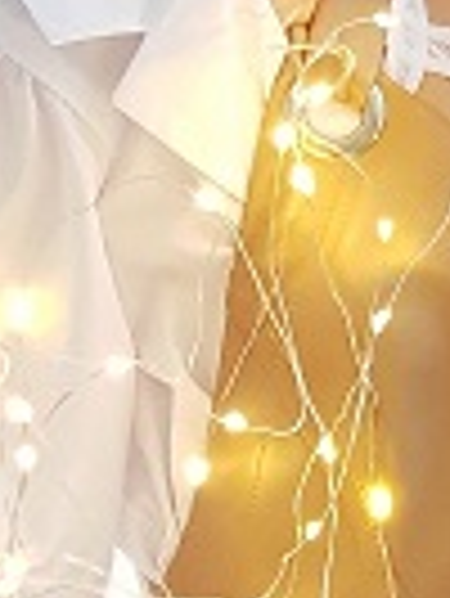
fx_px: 5866
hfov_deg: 4.4
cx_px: 522
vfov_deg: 5.8
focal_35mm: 339
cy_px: 198
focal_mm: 6
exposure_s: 1/33
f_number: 2.4
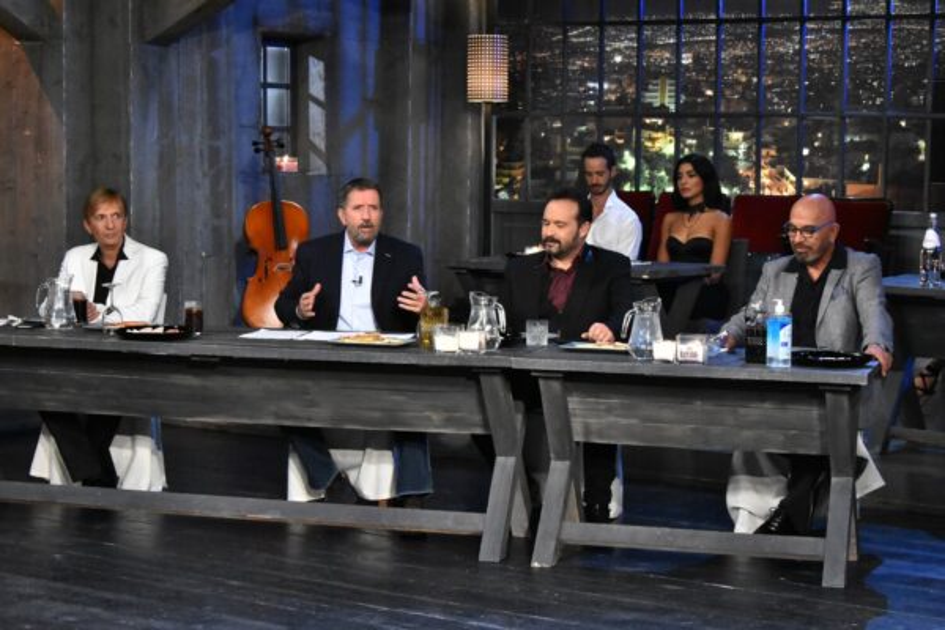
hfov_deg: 27.0
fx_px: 1969
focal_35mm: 75
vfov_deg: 18.2
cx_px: 472
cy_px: 315
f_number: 8
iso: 6400
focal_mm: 50
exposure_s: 1/90
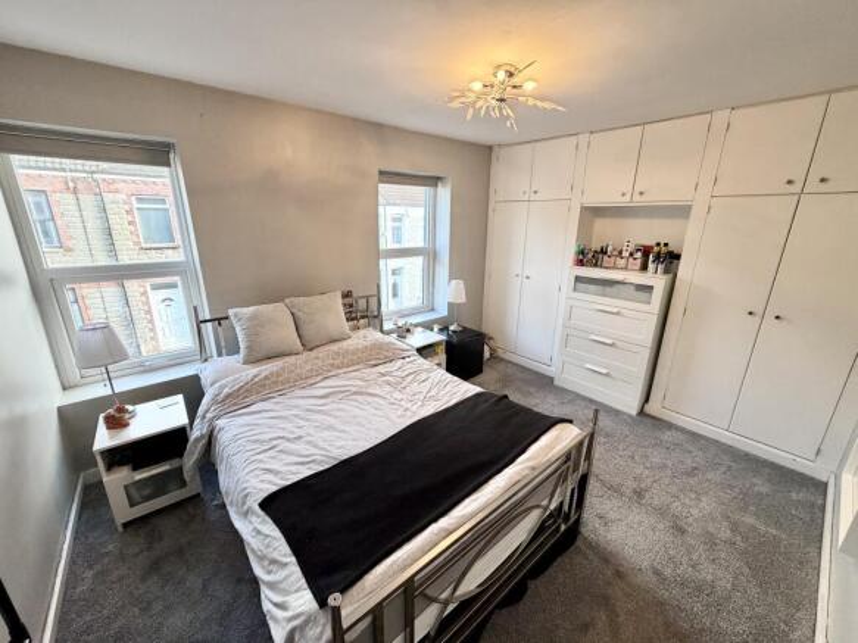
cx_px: 429
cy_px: 322
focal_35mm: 14
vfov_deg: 85.7
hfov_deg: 102.1
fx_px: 347
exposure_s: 1/100
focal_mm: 2.22
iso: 200
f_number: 2.2
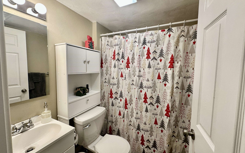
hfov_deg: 101.5
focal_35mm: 15
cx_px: 122
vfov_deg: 74.8
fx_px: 100
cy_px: 75
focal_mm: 2.22
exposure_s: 1/120
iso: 125
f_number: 2.2
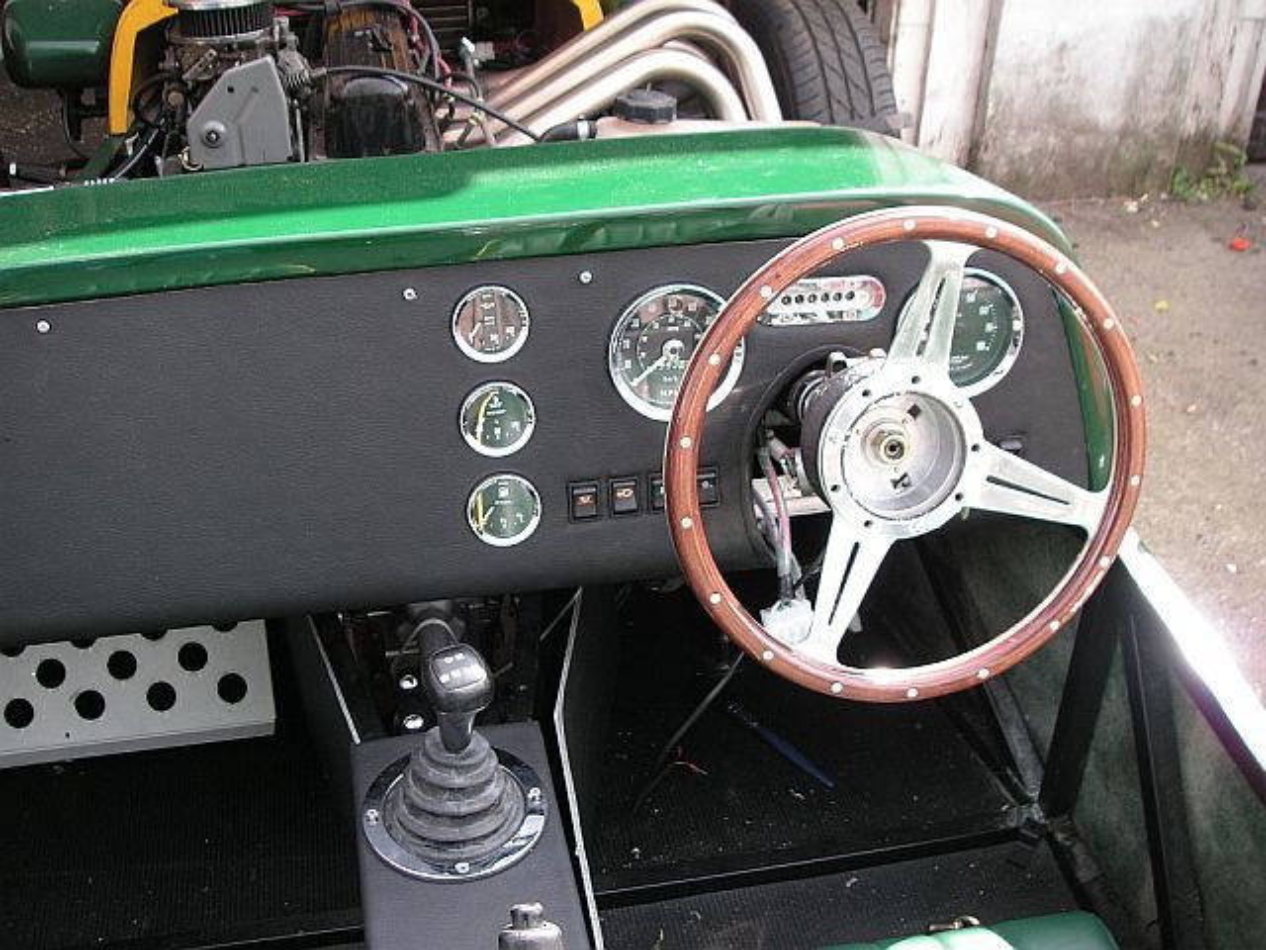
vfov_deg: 37.7
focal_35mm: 38
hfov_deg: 49.0
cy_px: 475
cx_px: 633
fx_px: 1390
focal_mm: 6.3
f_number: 3.3
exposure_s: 1/45
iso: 50
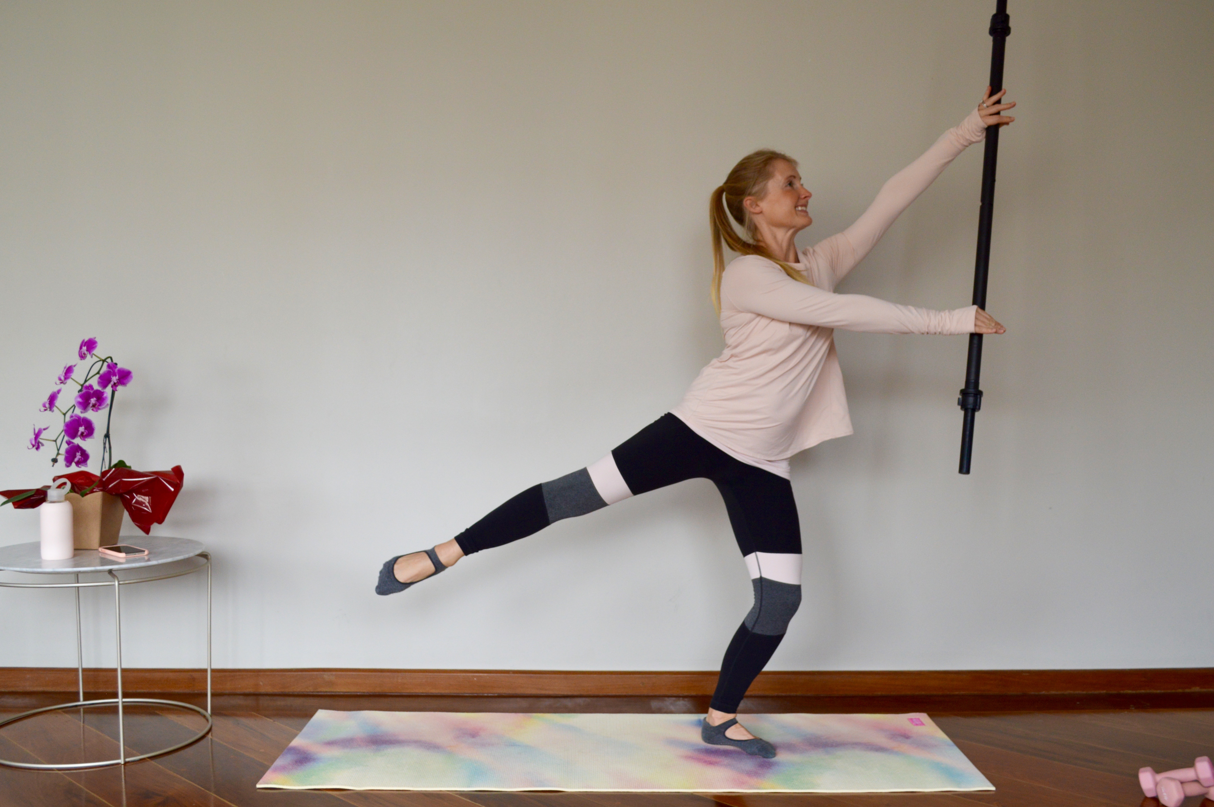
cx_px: 607
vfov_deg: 39.9
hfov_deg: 57.3
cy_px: 404
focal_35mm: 33
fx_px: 1112
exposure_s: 1/80
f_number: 4.5
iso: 400
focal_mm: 22
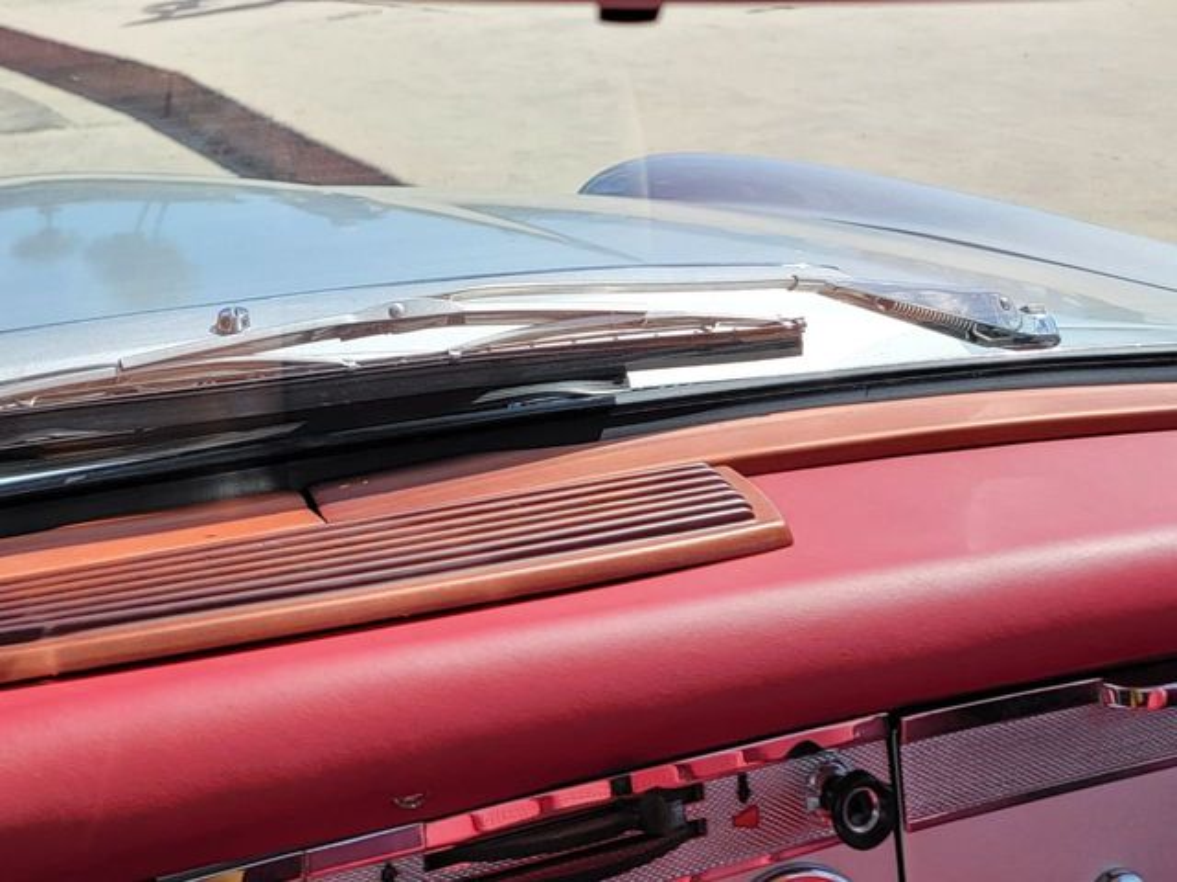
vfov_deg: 56.8
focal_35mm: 24
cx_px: 588
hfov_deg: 71.6
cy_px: 441
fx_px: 816
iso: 16
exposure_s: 1/833
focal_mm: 6.7
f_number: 1.8
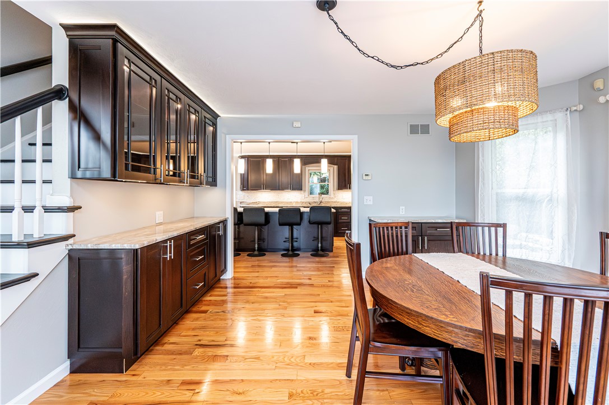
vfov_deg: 81.1
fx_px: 237
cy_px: 202
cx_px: 304
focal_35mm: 14
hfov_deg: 104.3
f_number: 8
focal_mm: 14
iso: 6400
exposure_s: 1/125
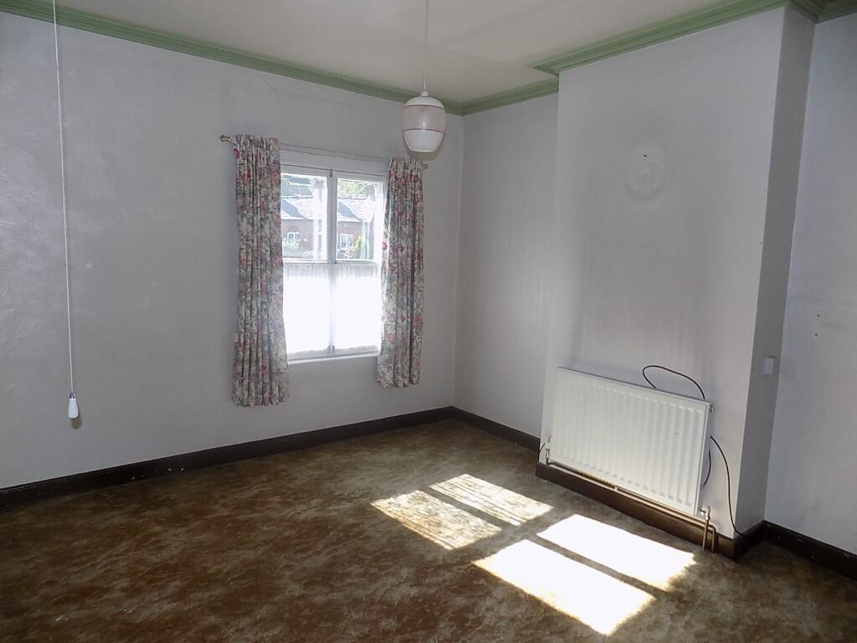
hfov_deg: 73.9
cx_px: 428
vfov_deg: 58.9
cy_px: 322
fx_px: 569
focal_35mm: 23
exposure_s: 1/125
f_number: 3.1
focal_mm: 4
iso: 80
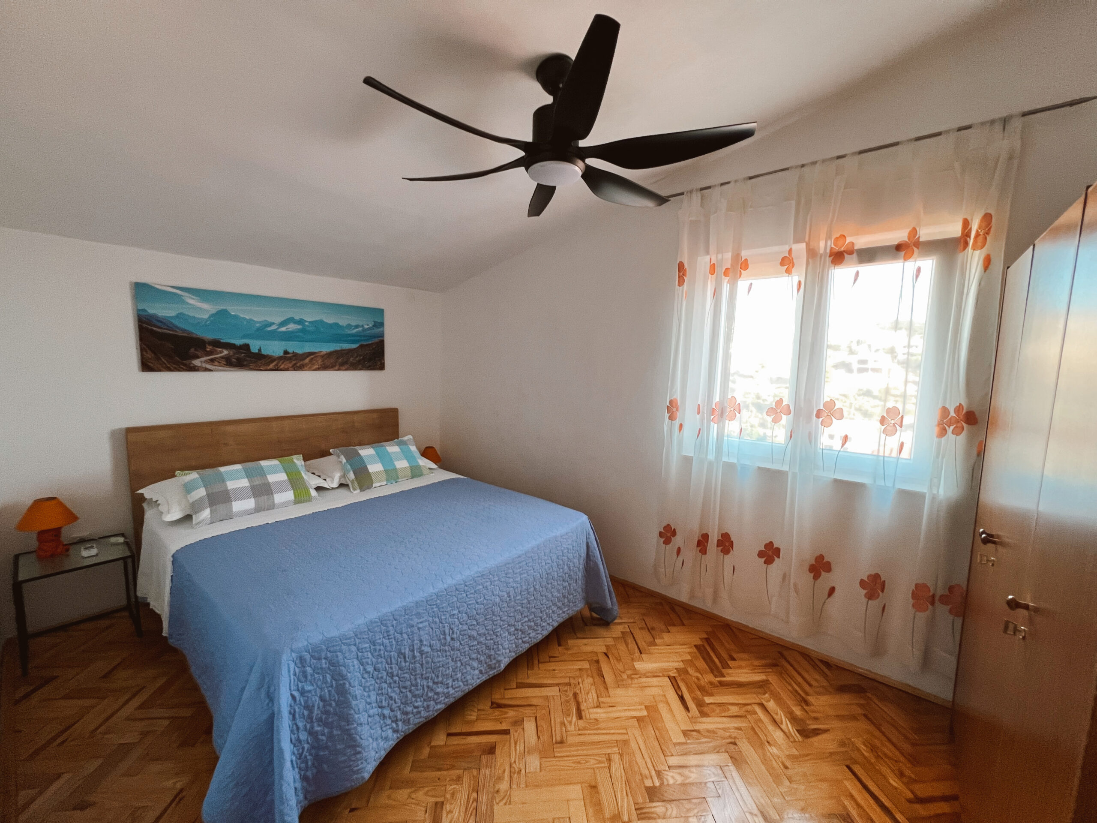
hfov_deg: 106.2
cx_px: 548
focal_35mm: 13
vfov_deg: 89.9
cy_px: 412
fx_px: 412
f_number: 1.8
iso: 200
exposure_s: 1/100
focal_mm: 1.57
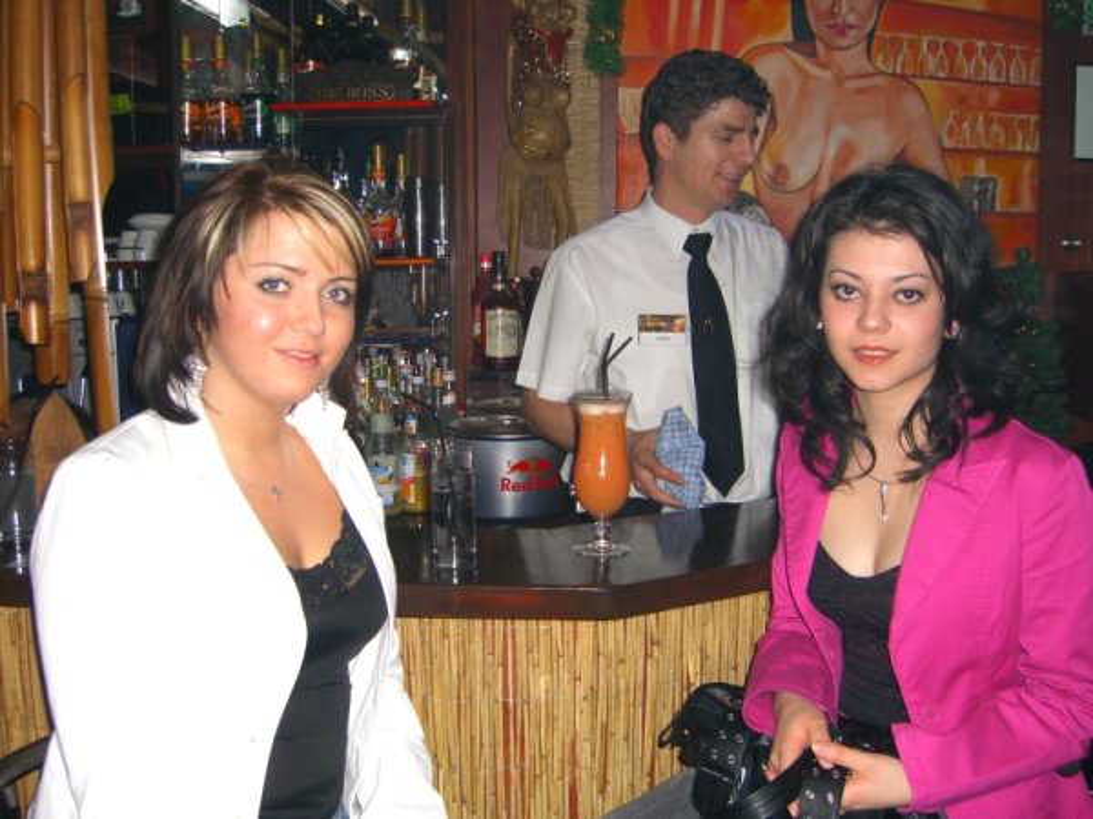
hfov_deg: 49.0
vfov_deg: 37.7
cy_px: 410
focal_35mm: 38
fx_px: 1200
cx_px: 546
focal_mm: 7.9
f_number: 2.8
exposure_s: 1/60
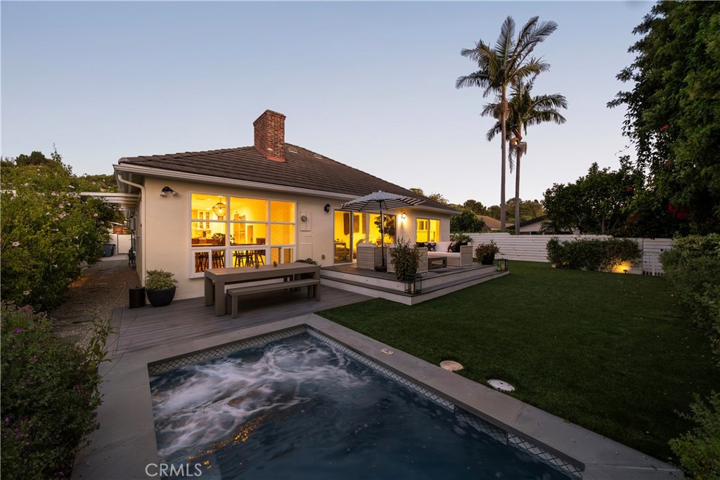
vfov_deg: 90.0
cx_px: 360
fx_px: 240
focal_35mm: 12
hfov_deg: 112.6
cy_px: 240
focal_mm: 12
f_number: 5.6
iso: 640
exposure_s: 1/8
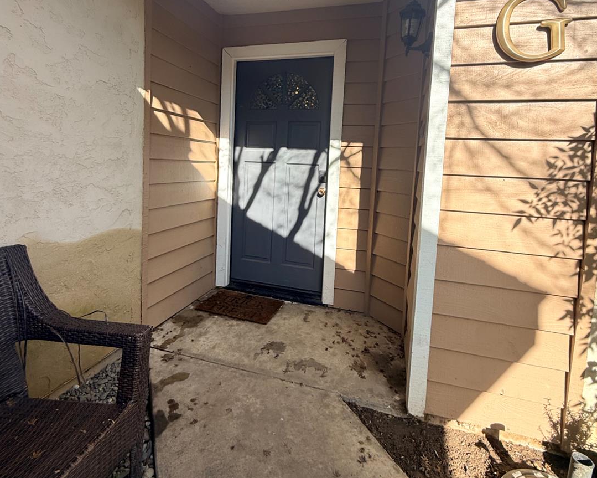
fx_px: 336
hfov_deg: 83.3
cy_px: 191
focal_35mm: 19
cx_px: 291
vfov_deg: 70.1
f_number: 2.2
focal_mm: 2.22
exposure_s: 1/436
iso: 64
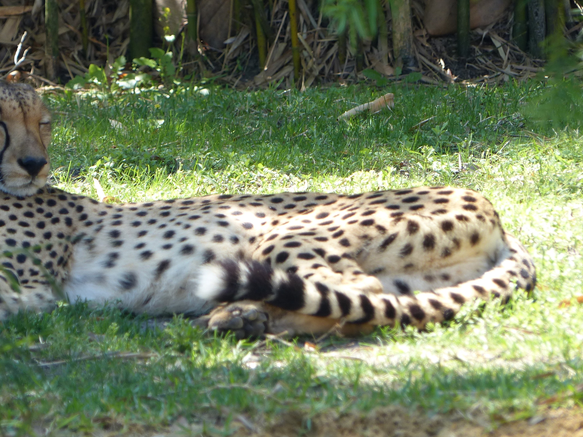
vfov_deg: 2.6
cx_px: 212
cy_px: 179
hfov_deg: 3.4
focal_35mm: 577
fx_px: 9717
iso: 100
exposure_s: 1/200
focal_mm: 77
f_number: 4
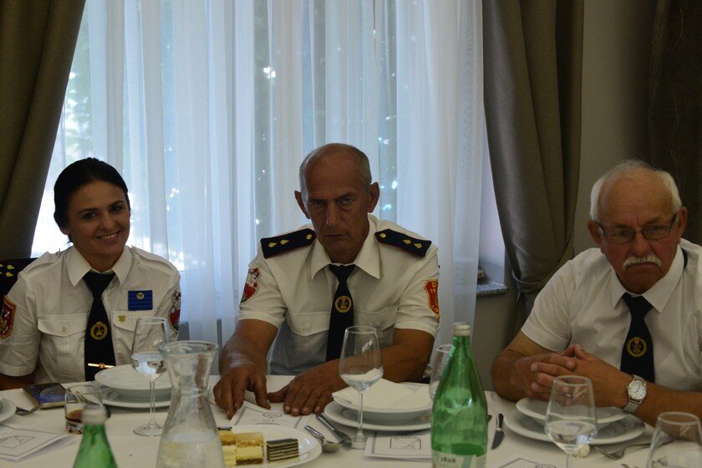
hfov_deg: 32.4
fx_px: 1209
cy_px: 234
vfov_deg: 21.9
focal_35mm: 62
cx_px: 351
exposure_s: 1/250
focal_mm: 62
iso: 4000
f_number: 8
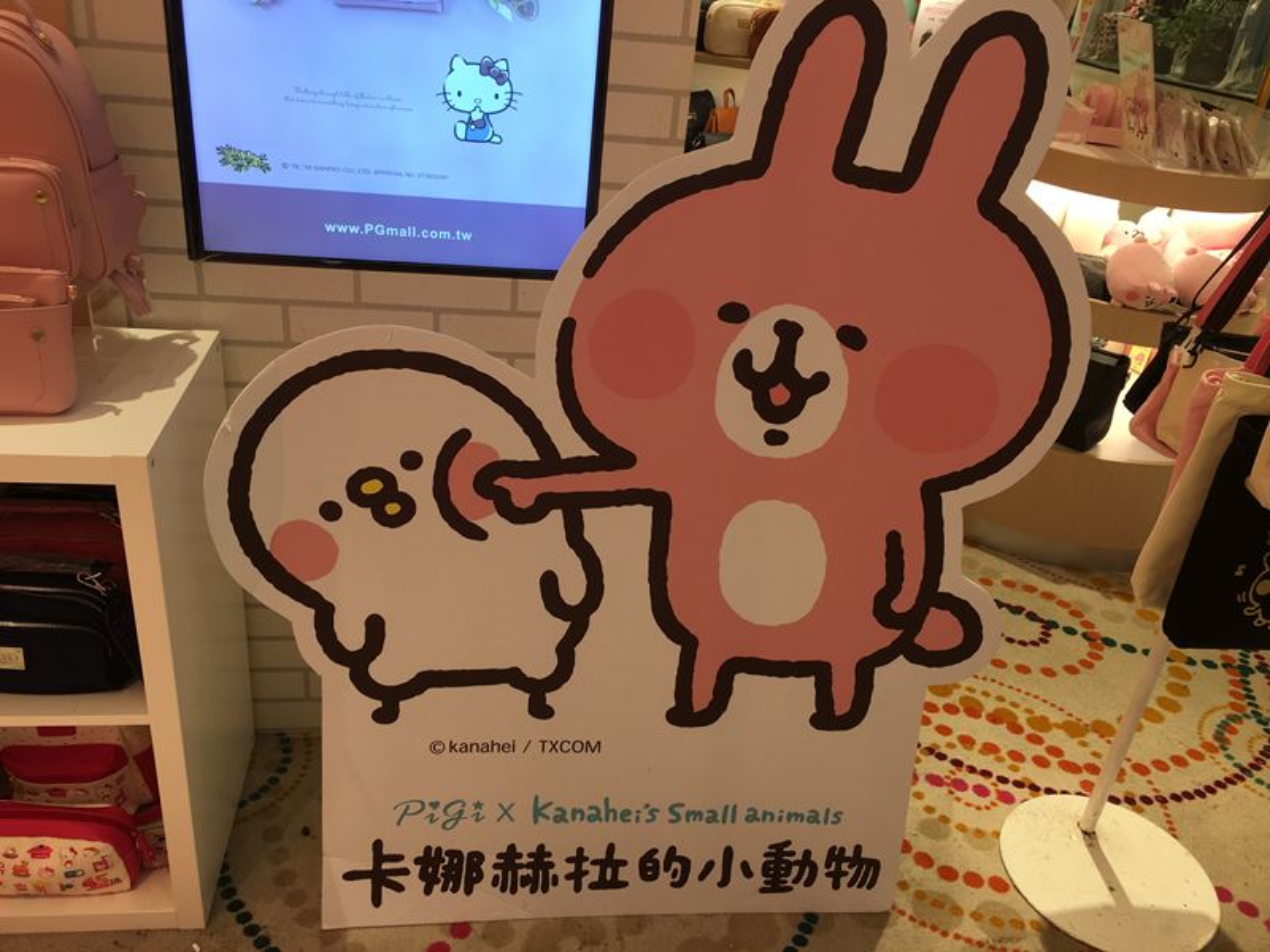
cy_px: 476
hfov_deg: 61.7
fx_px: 1064
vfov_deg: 48.2
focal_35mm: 29
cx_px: 635
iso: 25
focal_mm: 4.15
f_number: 2.2
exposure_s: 1/40
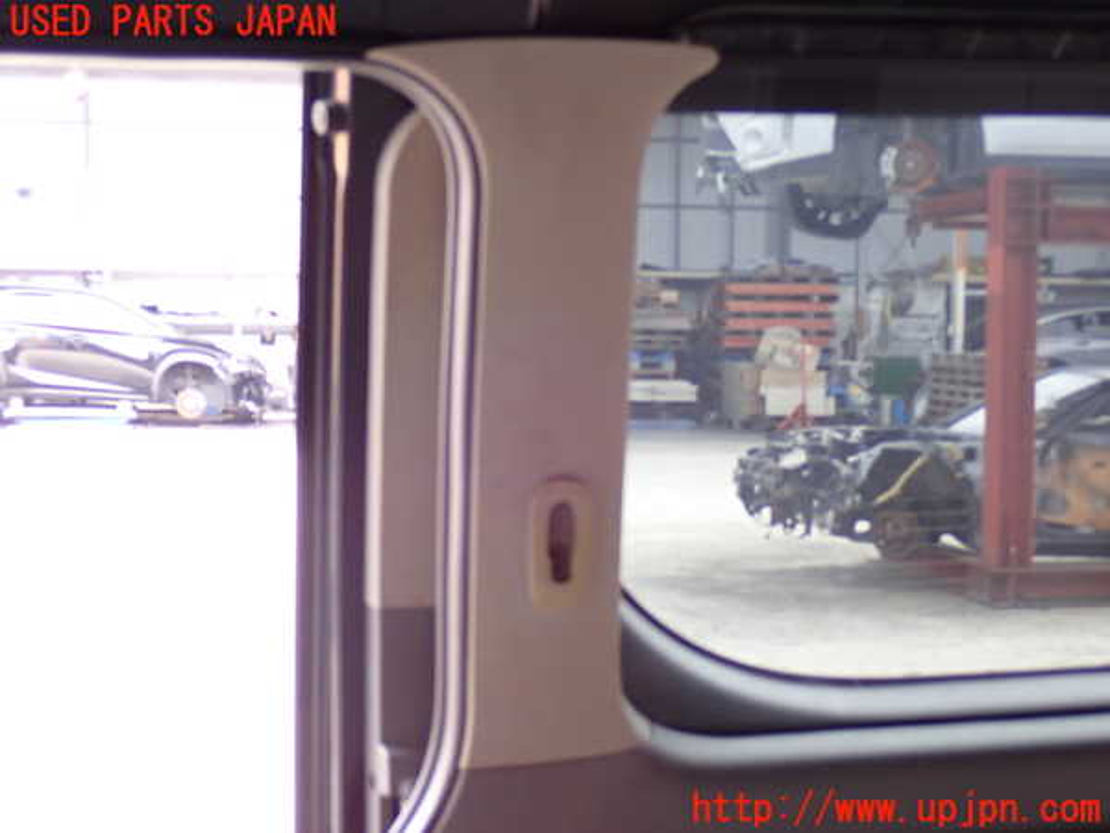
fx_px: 1988
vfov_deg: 23.7
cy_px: 416
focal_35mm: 62
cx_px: 555
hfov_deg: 31.2
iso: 400
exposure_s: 1/60
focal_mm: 11.09
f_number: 3.6
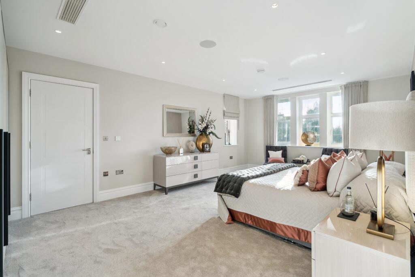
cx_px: 208
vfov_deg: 73.8
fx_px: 185
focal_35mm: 16
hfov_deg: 96.7
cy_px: 138
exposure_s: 1/40
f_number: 7.1
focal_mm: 16
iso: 640
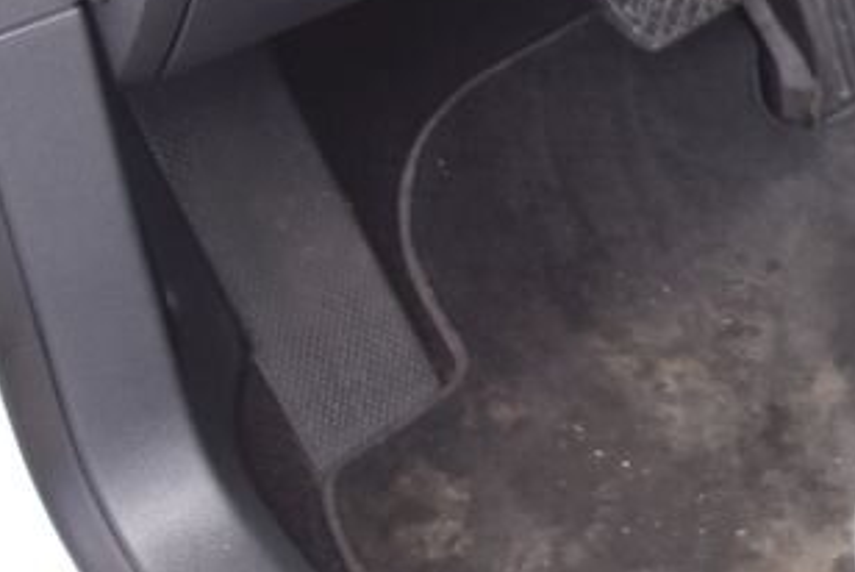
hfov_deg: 19.9
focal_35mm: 93
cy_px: -160
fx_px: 2211
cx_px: 1144
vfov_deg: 14.2
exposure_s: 1/50
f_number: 1.8
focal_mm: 10.4
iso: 125
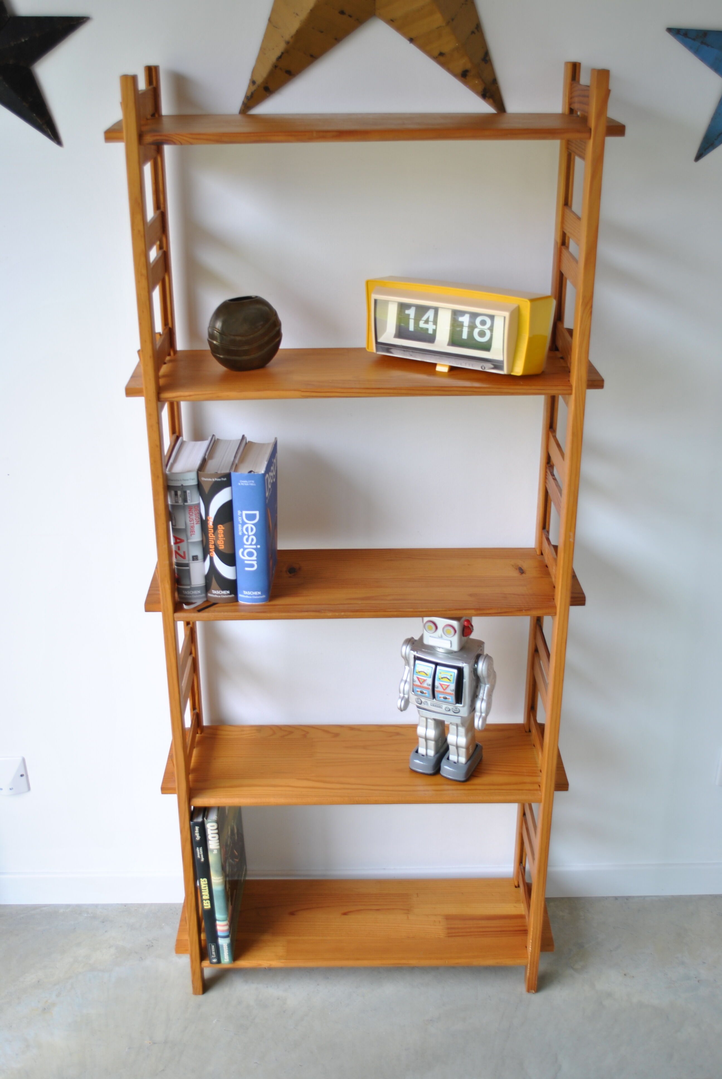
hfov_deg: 34.3
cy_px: 540
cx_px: 361
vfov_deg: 49.5
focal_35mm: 39
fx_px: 1170
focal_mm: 26
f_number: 4.2
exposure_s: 1/40
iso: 100
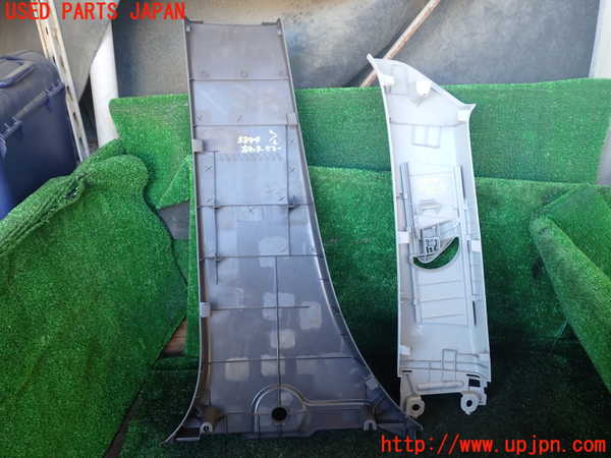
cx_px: 306
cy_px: 229
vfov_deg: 46.8
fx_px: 530
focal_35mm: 30
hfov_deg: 60.0
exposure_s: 1/40
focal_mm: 5.4
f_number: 2.3
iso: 200
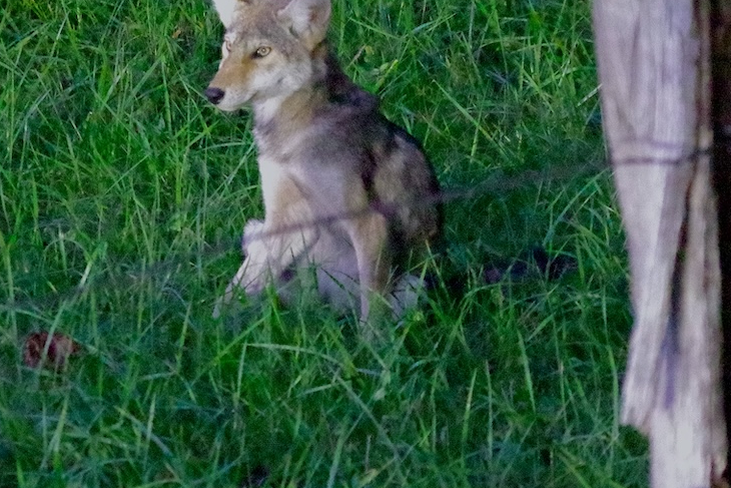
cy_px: 155
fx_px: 7372
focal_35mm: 363
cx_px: 225
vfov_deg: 3.8
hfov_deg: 5.7
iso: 51200
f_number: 8
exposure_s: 1/13
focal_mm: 122.5
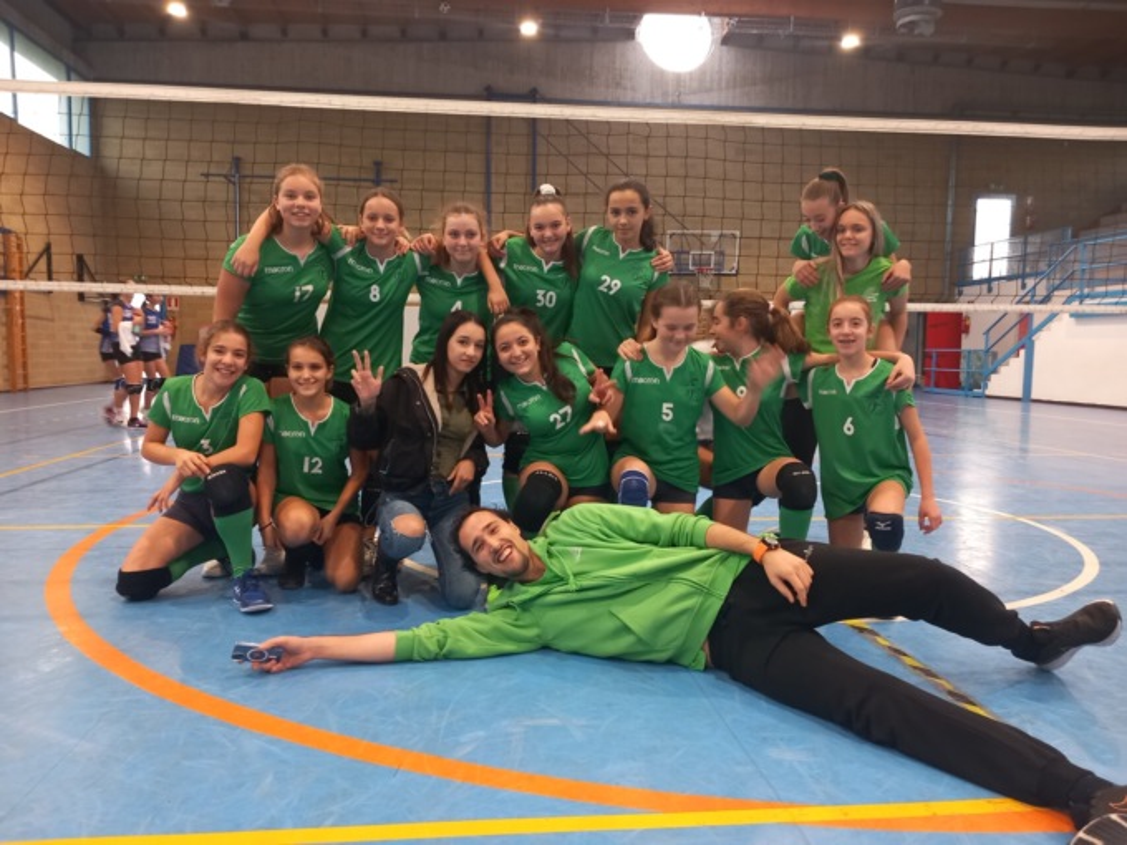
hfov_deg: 65.3
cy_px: 422
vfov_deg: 51.4
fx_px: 879
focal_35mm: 27
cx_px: 564
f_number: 1.8
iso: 160
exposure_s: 1/33.3
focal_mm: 4
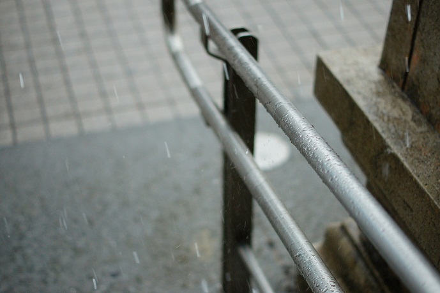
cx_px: 220
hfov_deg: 27.0
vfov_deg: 18.2
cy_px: 146
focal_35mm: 75
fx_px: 916
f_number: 1.8
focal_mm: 50
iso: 400
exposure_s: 1/250
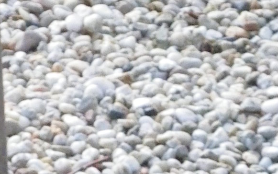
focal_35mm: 584
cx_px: -159
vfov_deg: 2.2
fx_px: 4424
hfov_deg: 3.6
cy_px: -199
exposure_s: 1/100
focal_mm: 17.4
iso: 320
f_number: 5
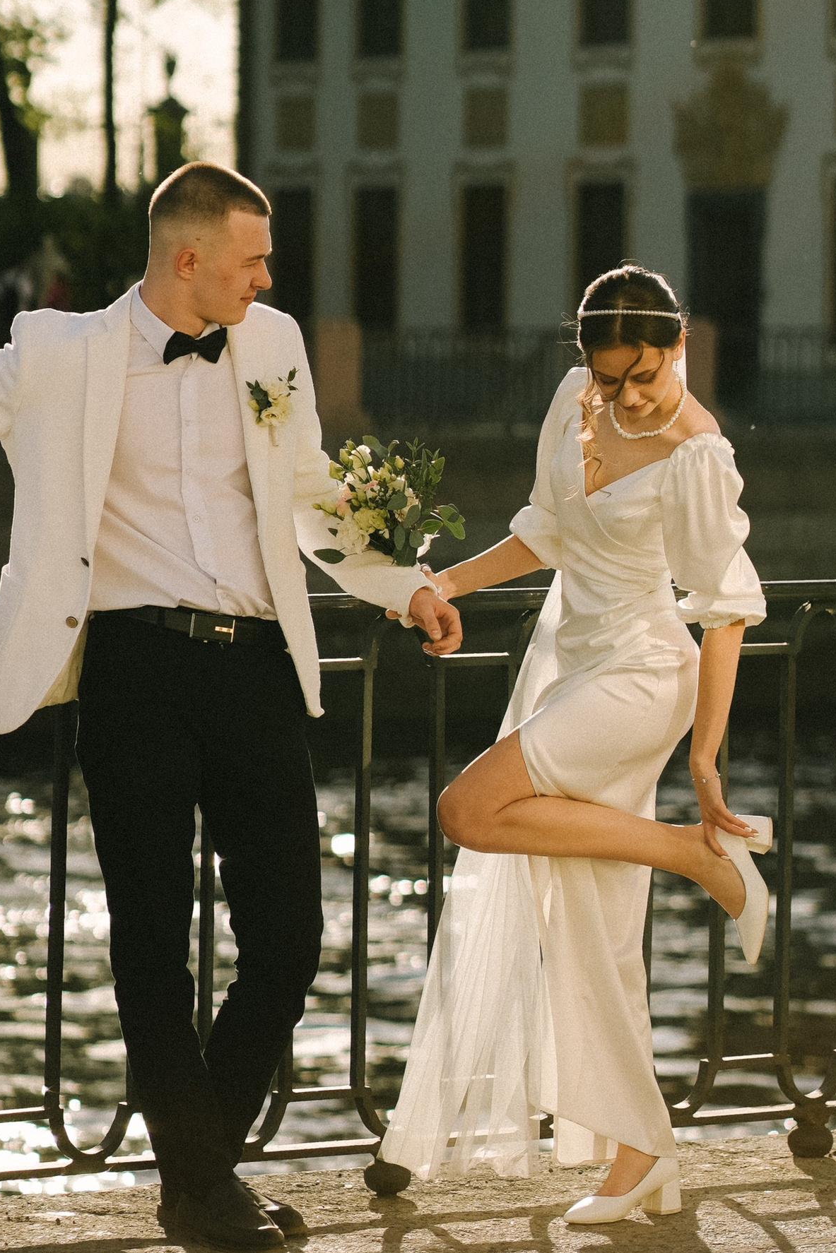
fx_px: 6408
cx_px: 426
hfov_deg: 7.5
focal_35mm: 184
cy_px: 256
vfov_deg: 11.1
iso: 160
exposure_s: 1/8000
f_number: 2.5
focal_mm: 85
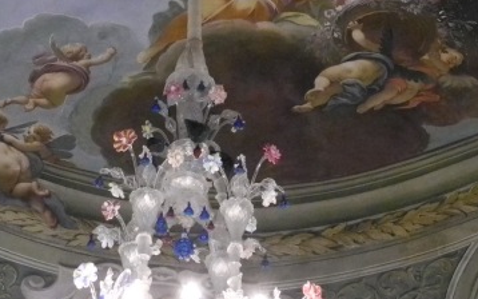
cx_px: 214
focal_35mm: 106
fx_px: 1381
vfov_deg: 11.7
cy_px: -194
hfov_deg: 19.6
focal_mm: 7.4
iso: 720
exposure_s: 1/60
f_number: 3.2
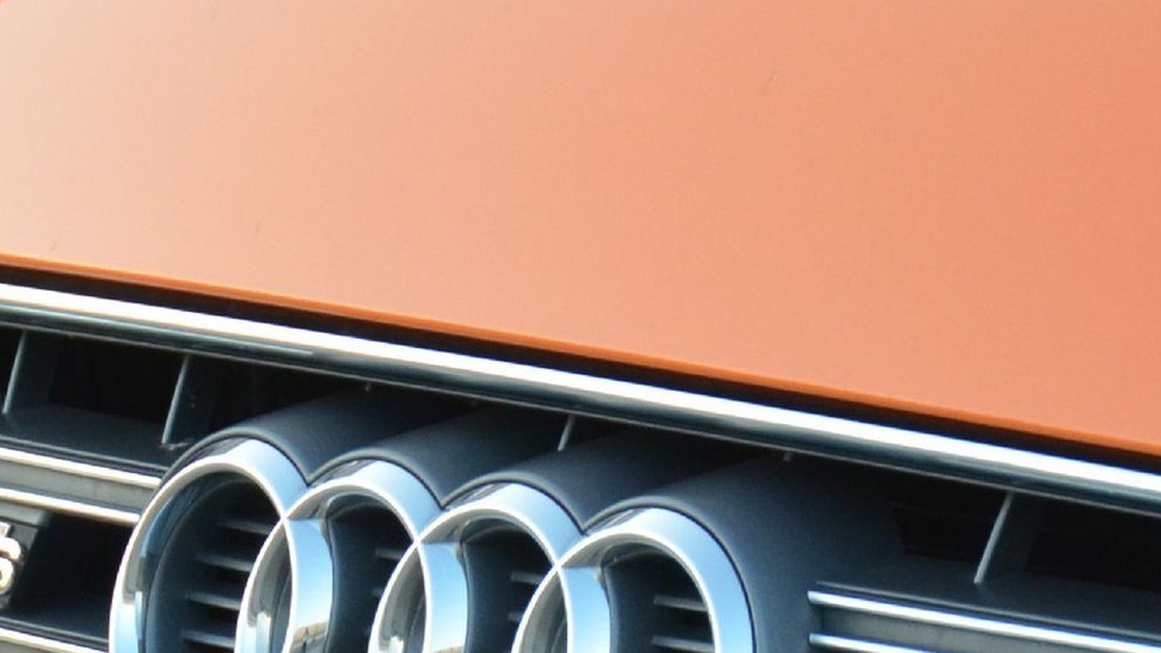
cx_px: 379
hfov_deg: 2.7
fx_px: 24810
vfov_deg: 1.5
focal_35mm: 806
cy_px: 1032
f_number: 5.6
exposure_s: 1/320
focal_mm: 170
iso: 1600
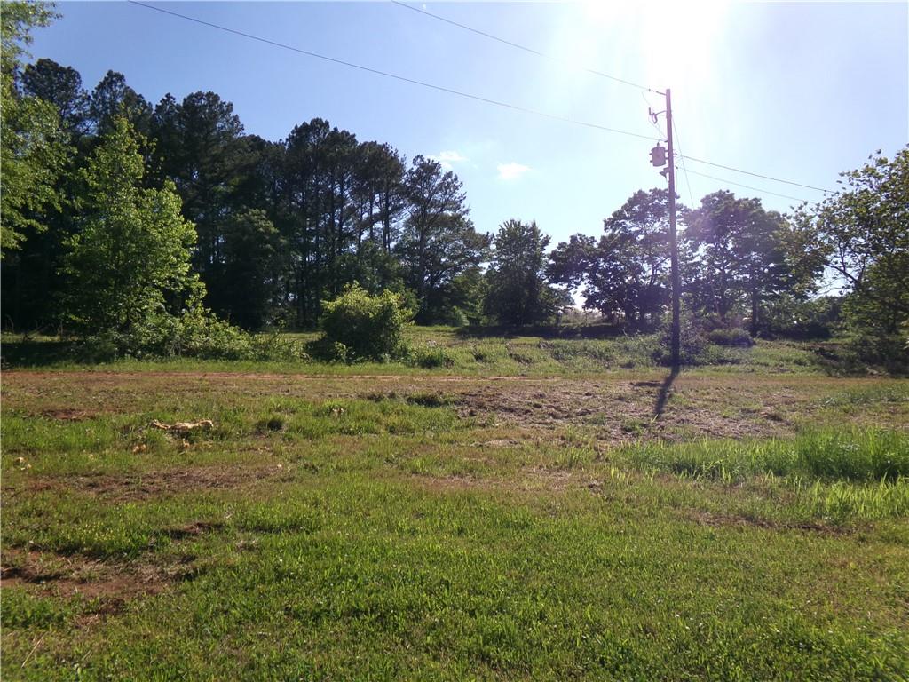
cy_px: 341
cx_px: 454
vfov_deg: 56.8
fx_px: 630
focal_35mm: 24
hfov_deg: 71.6
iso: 100
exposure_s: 1/140
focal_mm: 4.3
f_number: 11.07
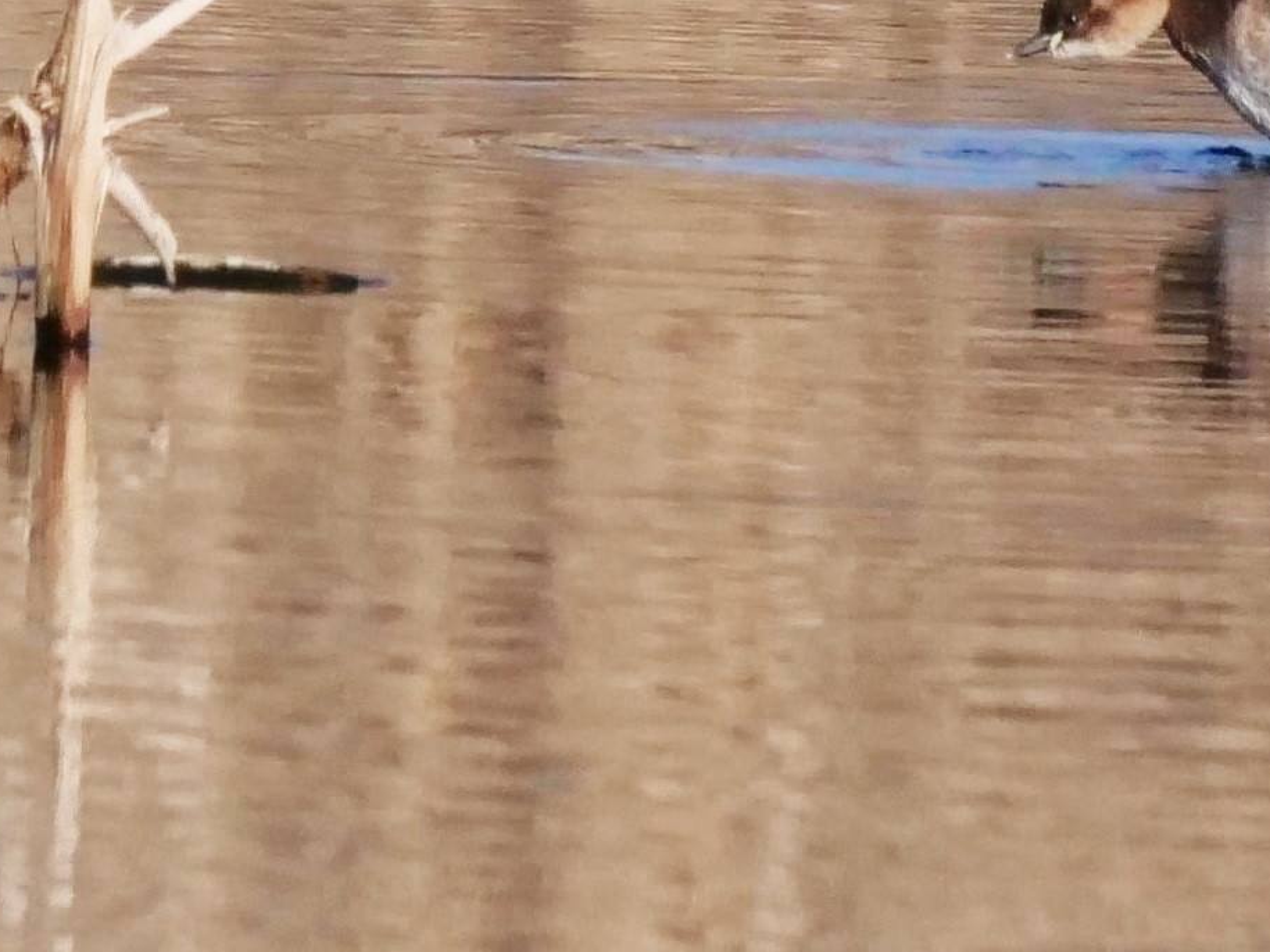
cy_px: 79
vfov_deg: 1.3
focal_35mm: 1166
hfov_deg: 1.7
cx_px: 726
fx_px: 42773
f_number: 8
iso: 800
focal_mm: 300
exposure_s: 1/2500
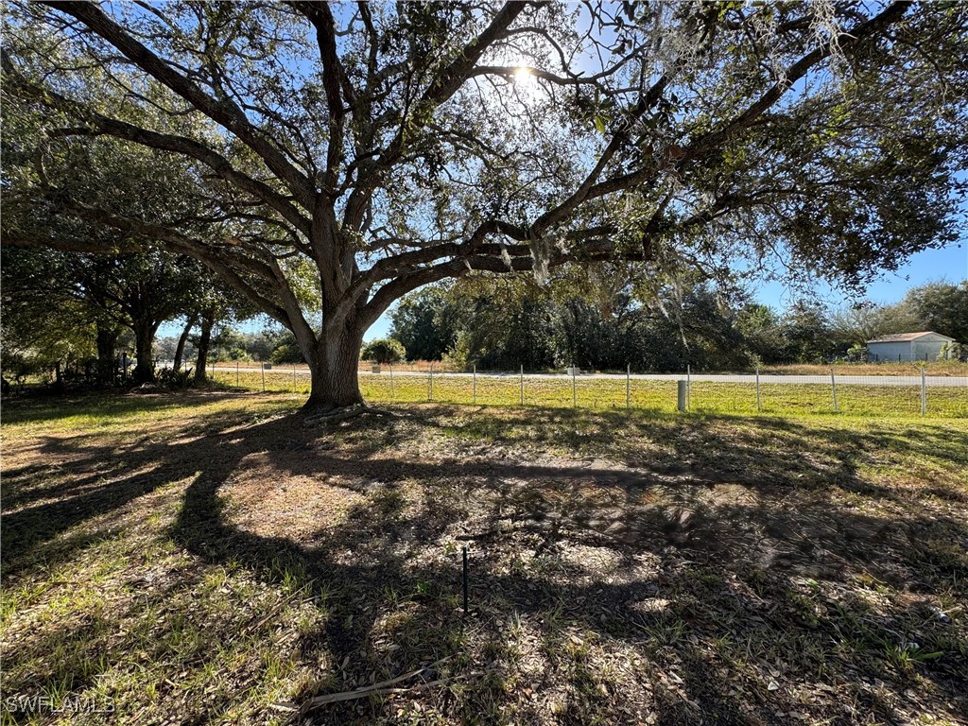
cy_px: 363
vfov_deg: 85.7
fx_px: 391
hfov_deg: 102.1
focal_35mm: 14
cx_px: 484
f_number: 2.2
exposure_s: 1/587
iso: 40
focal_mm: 2.22
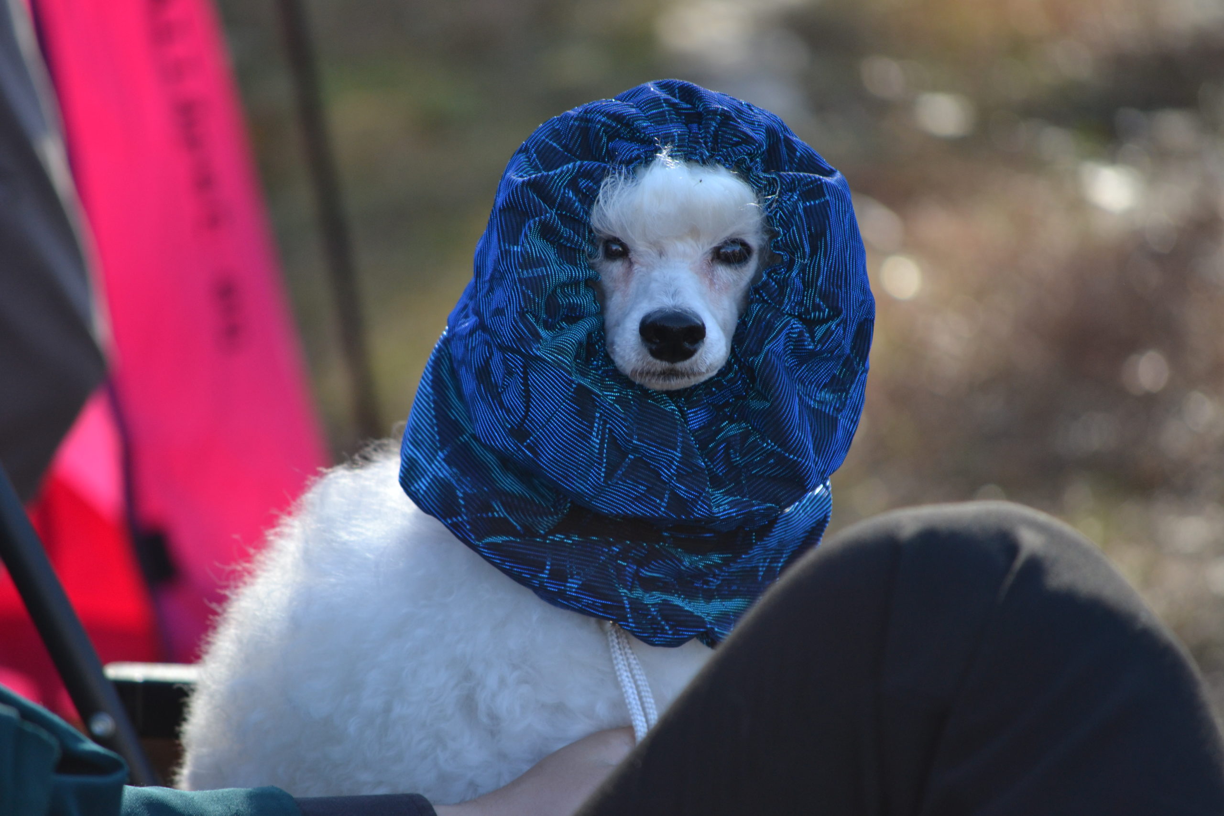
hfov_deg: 6.9
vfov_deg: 4.6
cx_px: 612
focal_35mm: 300
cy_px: 408
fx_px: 10200
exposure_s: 1/250
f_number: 5.6
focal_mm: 200
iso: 400
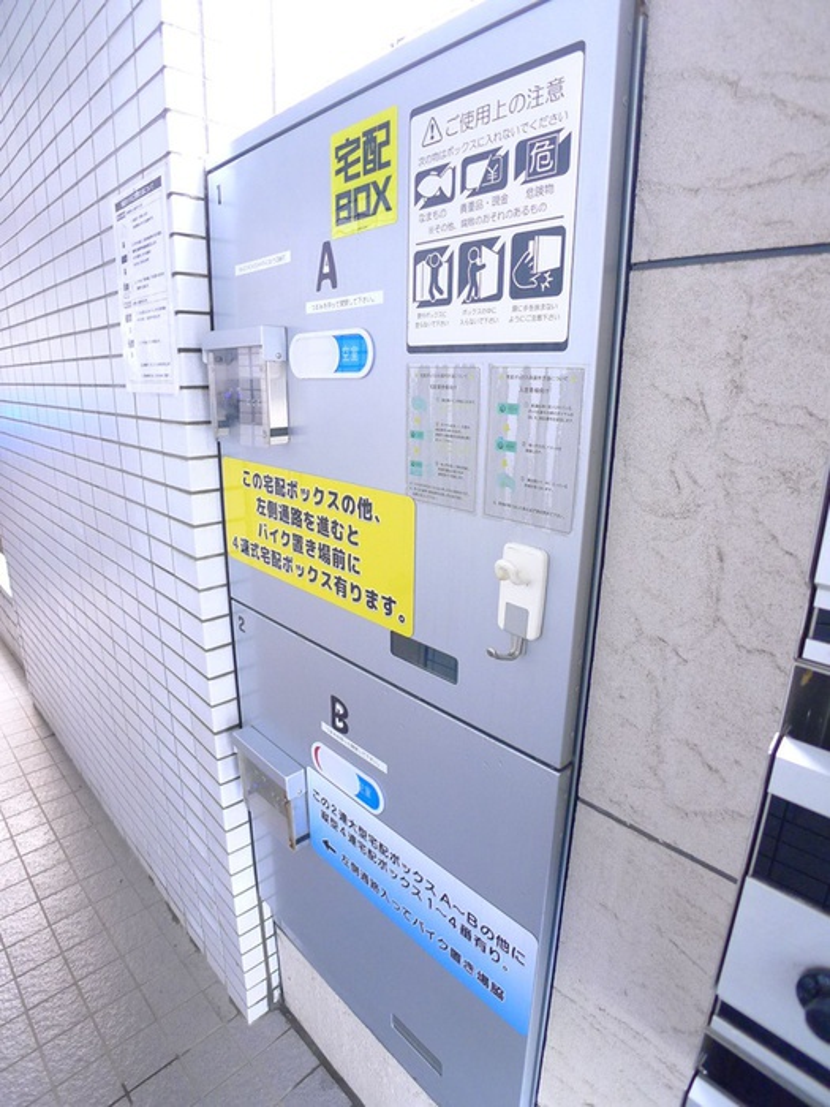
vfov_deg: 71.6
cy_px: 554
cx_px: 415
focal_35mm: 24
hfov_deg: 56.8
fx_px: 767
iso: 400
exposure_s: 1/30
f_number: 2
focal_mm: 5.1
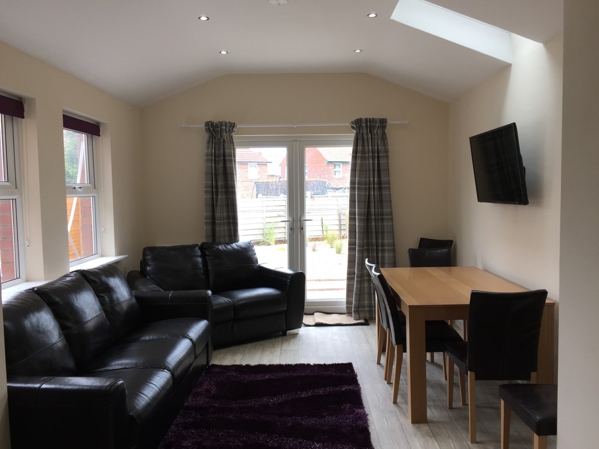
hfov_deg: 61.7
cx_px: 300
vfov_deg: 48.2
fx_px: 502
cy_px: 224
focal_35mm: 29
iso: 40
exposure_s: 1/100
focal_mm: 4.15
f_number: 2.2
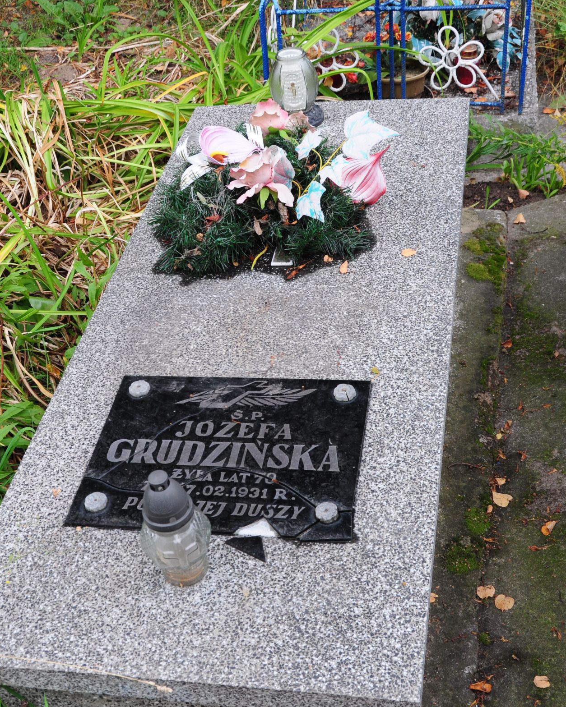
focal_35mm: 50
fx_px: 1047
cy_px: 405
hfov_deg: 30.2
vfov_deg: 37.3
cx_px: 275
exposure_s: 1/100
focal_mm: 26
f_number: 7.1
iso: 320
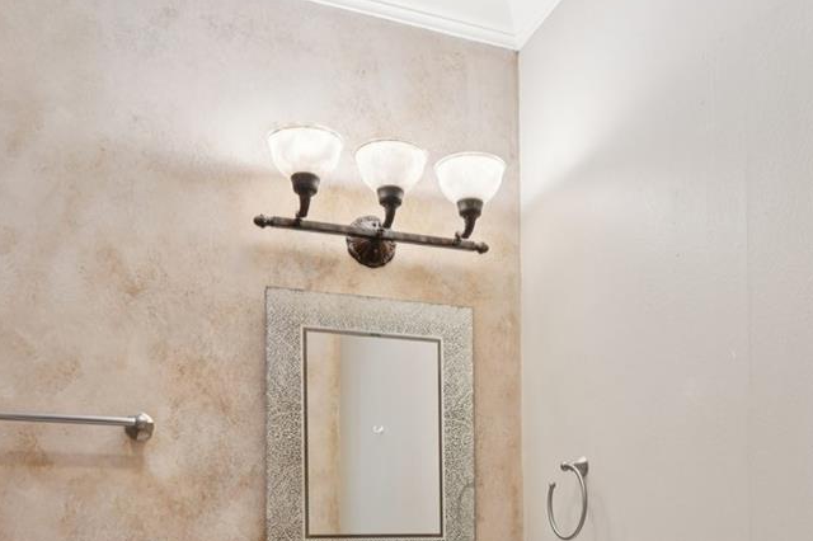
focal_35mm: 35
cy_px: 564
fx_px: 790
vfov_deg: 33.9
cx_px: 442
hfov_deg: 54.4
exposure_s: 1/13
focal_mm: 14
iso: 400
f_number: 8
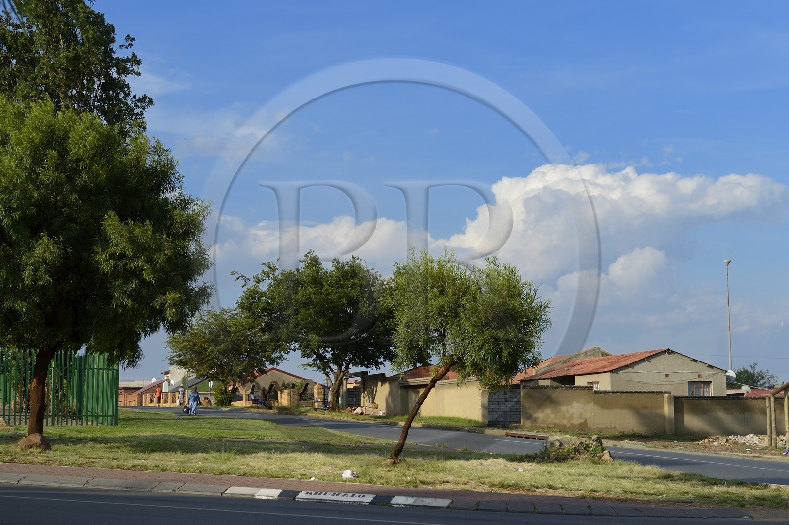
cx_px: 394
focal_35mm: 70
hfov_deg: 28.8
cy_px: 262
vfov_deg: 19.4
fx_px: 1534
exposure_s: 1/640
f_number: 8
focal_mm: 70
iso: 200
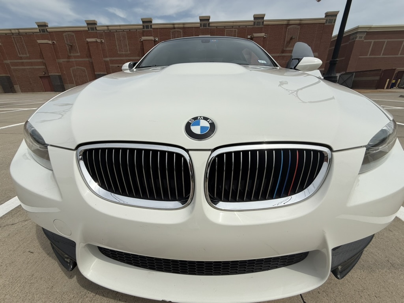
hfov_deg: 102.1
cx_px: 202
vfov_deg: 85.7
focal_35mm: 14
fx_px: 163
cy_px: 152
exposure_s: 1/5155
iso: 50
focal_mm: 2.22
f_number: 2.2
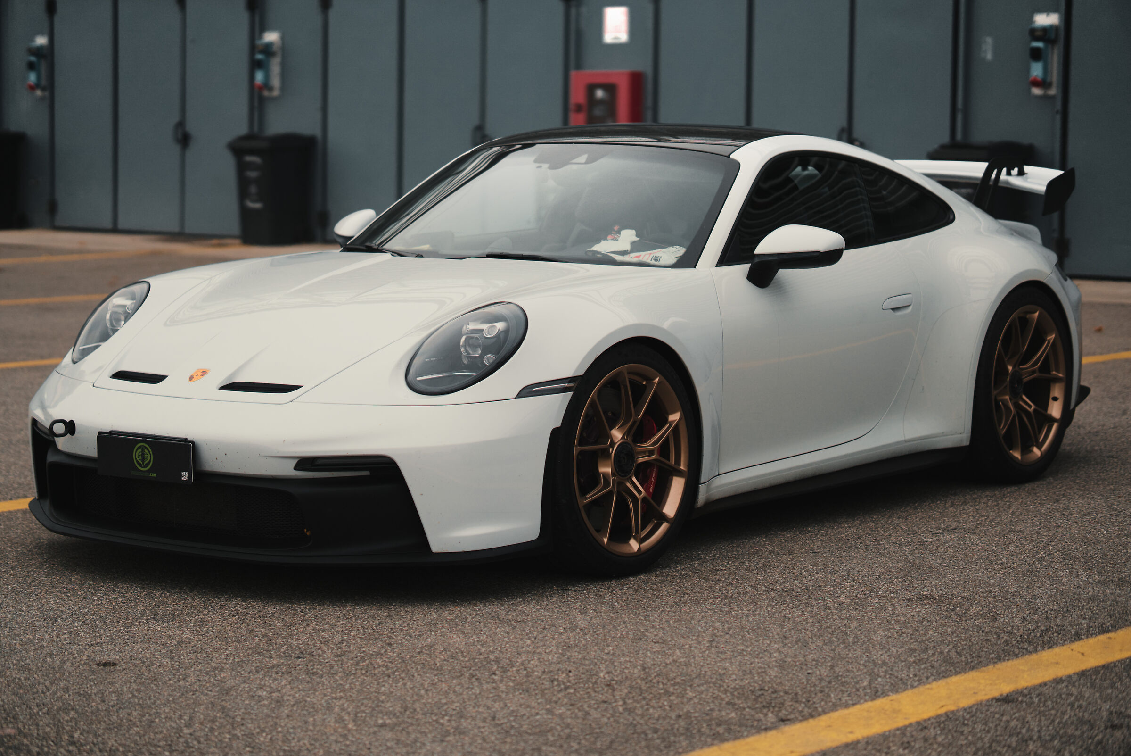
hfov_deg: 24.2
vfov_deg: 16.3
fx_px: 2640
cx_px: 566
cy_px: 378
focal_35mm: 84
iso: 100
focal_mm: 56
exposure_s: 1/4000
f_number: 1.4
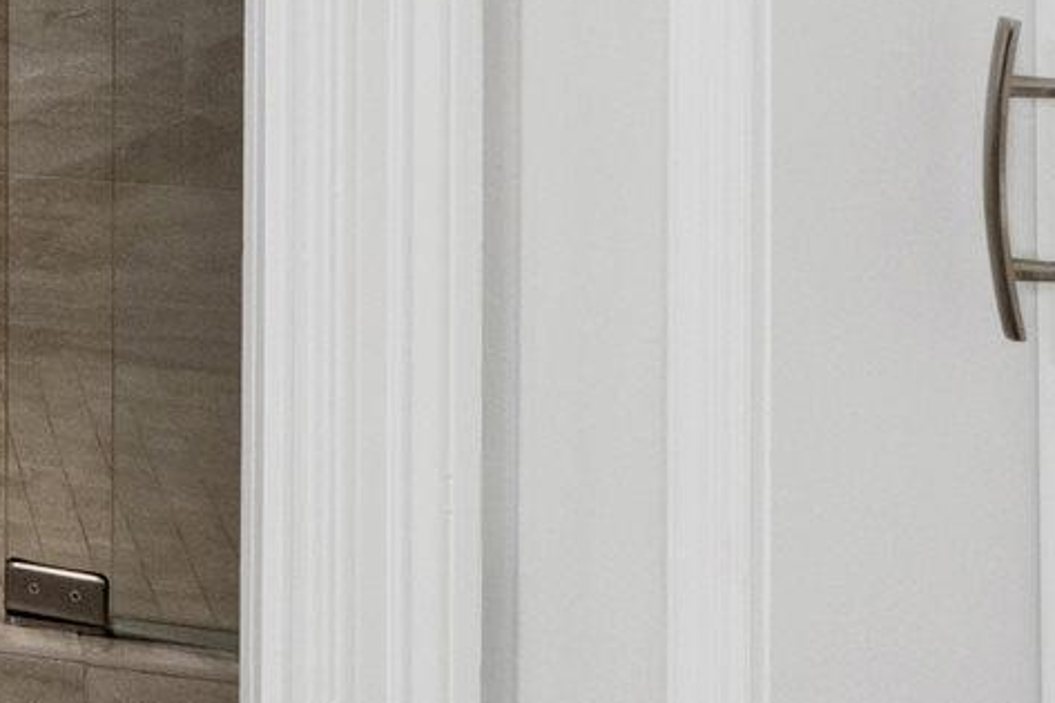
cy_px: -495
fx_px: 3142
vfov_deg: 11.9
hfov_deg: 12.5
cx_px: -1796
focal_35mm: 107
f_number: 11
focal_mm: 16.5
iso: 400
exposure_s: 1/25
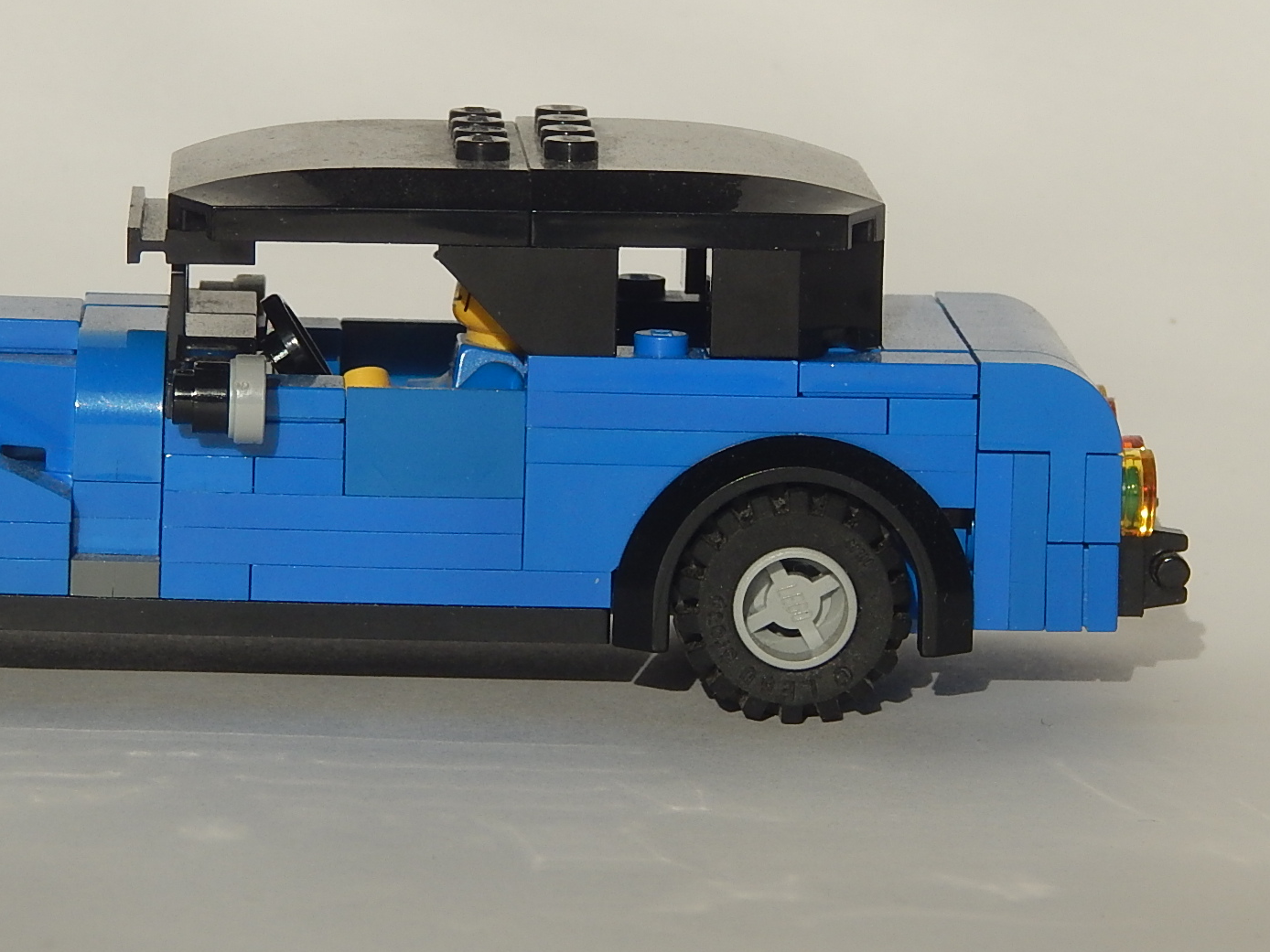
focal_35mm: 216
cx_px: 336
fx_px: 7925
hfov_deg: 9.1
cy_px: 447
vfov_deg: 6.9
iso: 125
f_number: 9.6
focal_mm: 23.4
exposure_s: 1/400
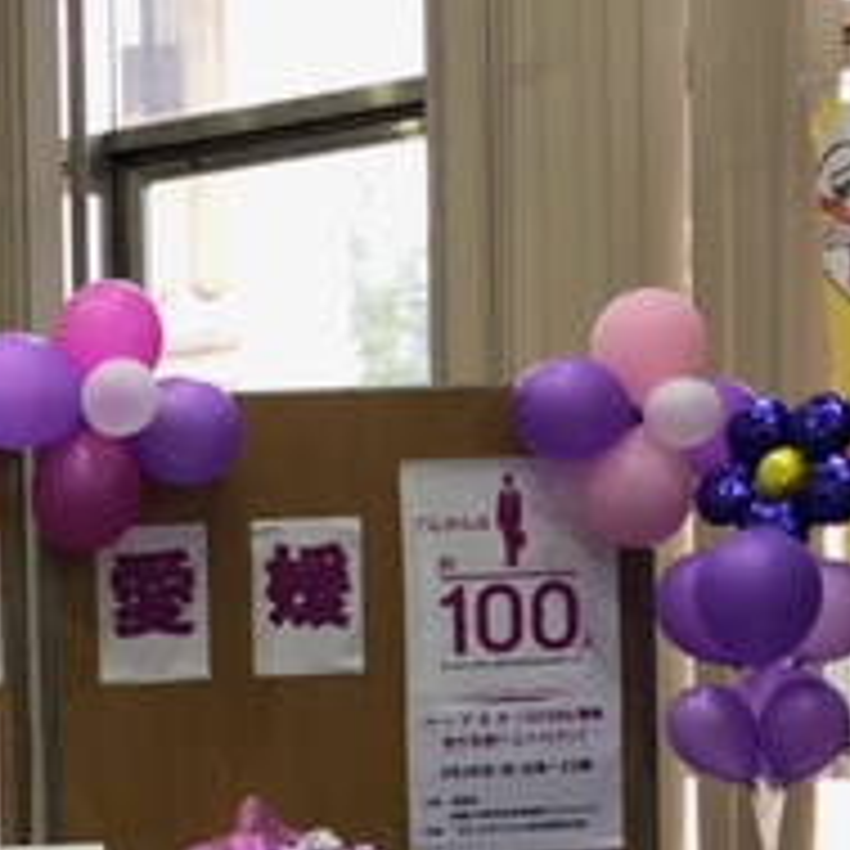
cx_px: -148
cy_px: 711
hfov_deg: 19.5
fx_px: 2334
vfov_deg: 20.4
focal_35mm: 84
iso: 25
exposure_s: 1/40
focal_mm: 3.99
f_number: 1.8
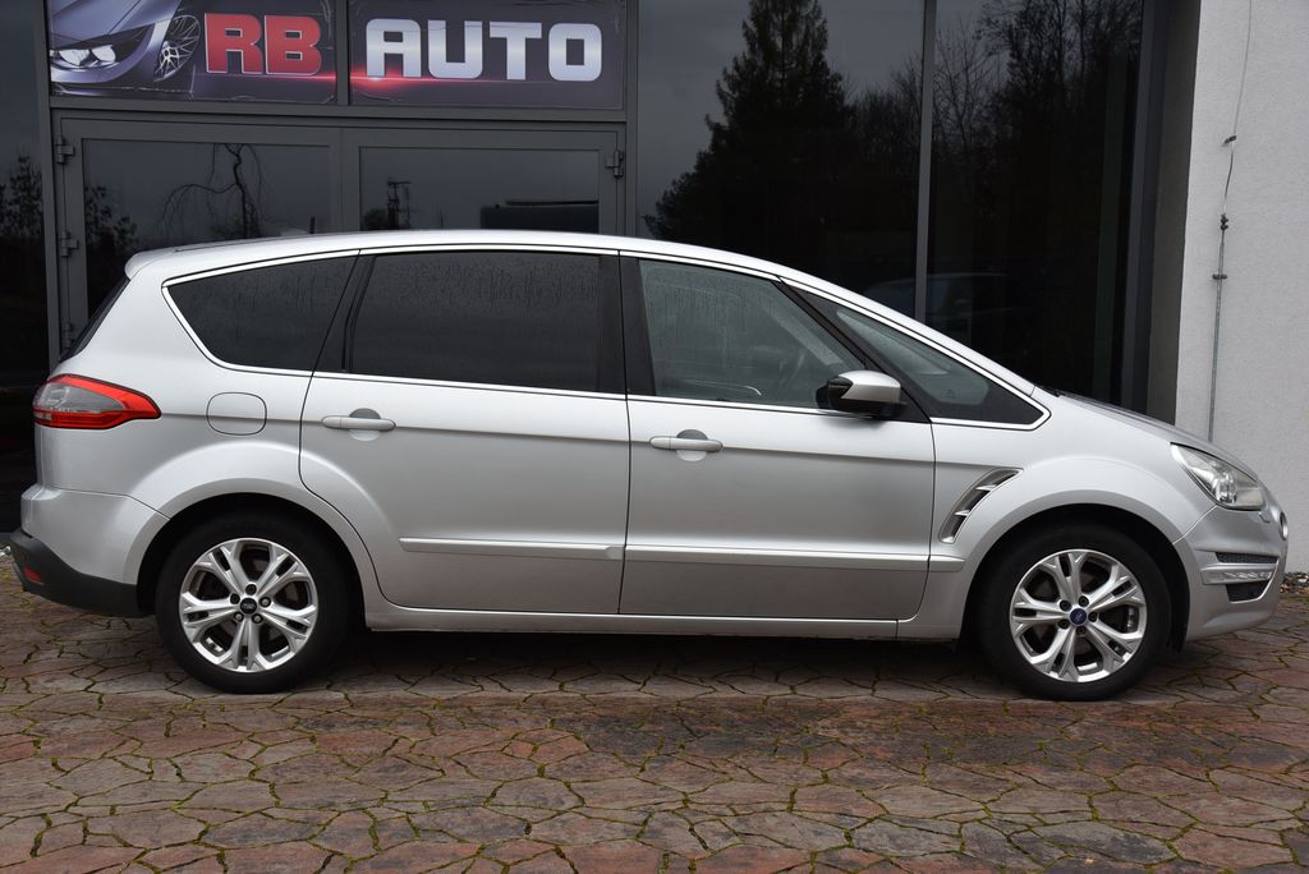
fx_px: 1382
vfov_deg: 35.1
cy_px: 437
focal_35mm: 38
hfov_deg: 50.7
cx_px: 654
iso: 500
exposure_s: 1/200
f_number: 7.1
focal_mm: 38
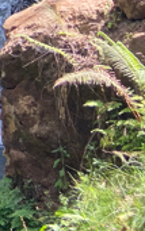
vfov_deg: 16.2
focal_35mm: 121
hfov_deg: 8.3
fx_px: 764
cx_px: -357
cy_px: -85
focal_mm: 4.25
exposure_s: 1/171
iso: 32
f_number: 1.8
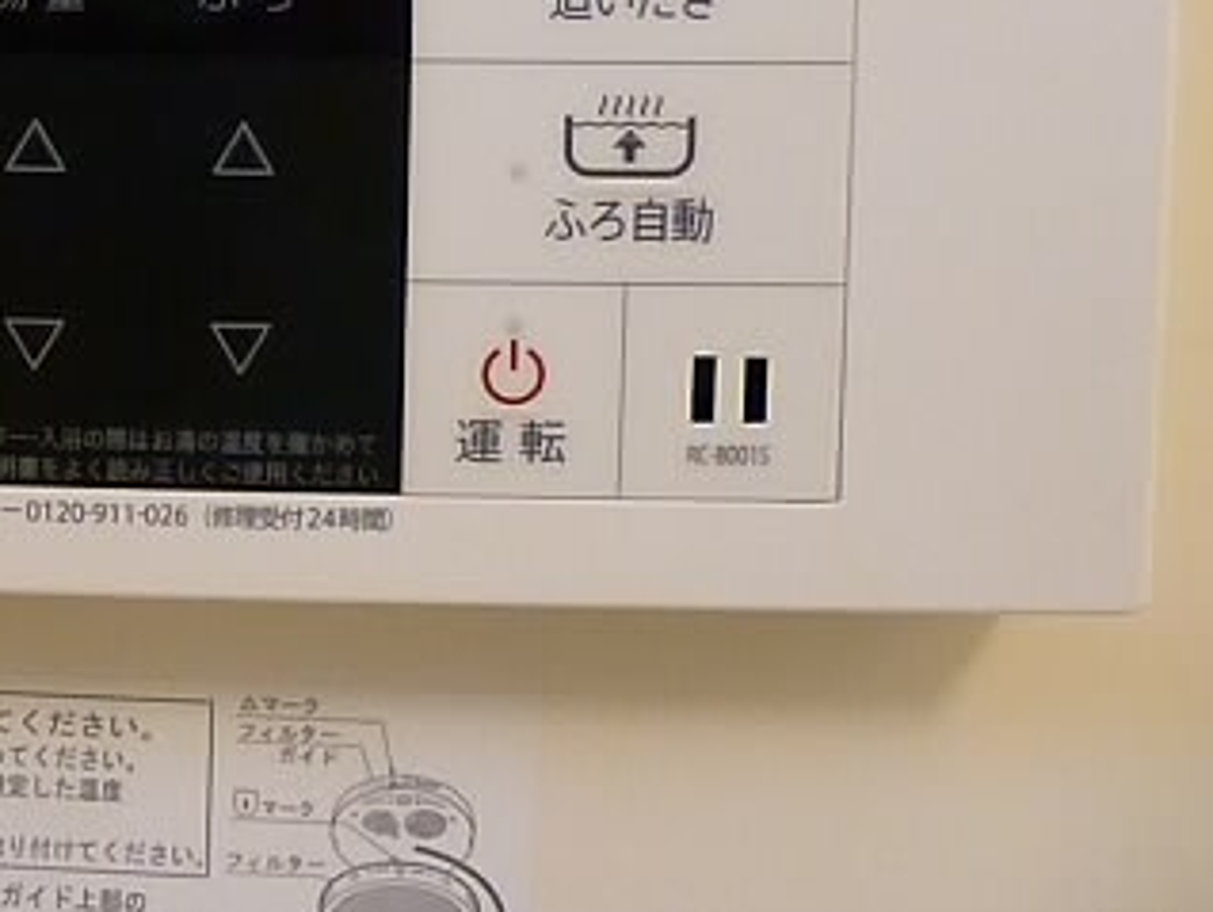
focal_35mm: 50
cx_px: 46
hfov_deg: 35.1
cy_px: 17
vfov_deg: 27.6
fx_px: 1753
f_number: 3.1
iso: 1600
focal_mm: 4.5
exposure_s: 1/80
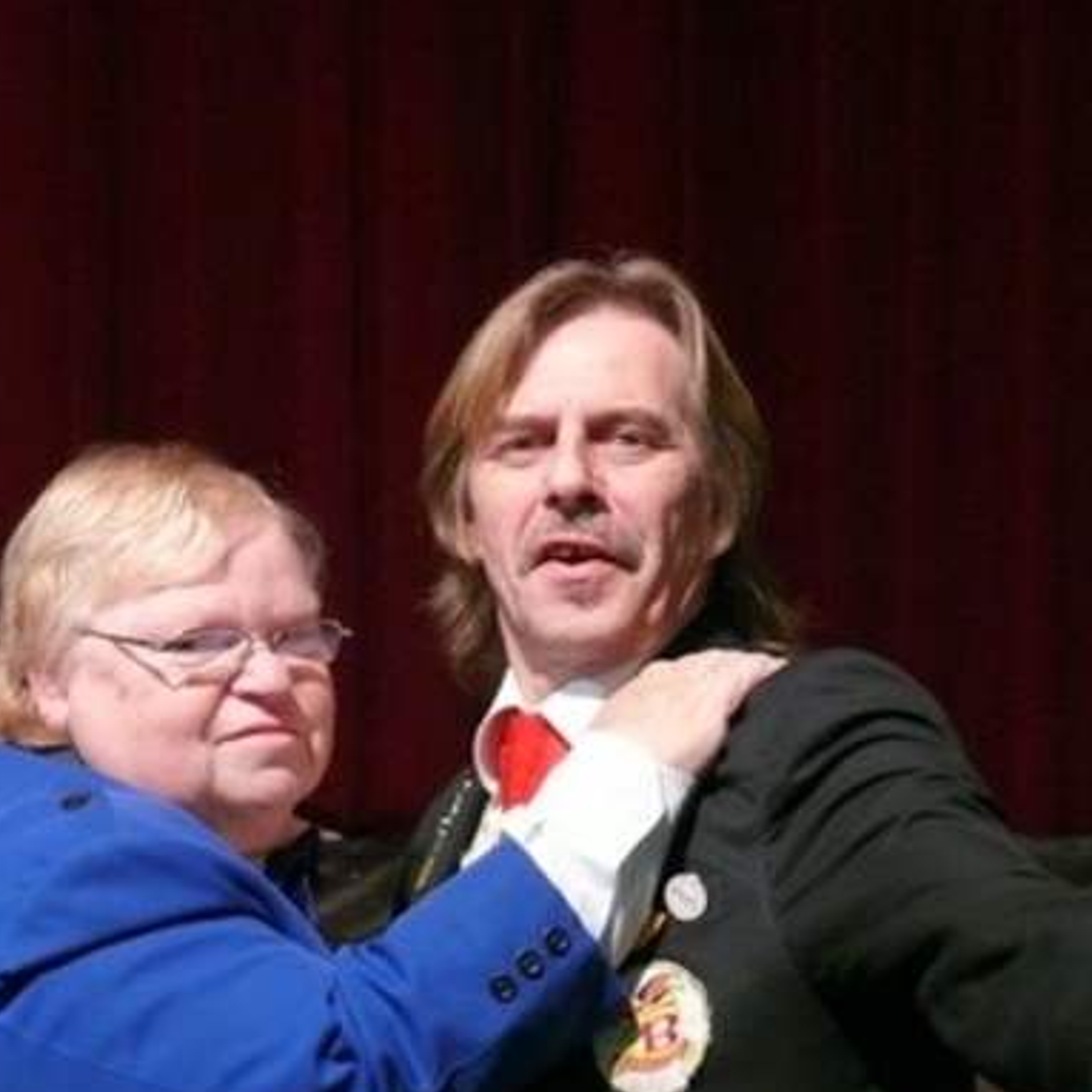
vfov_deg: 11.1
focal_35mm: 158
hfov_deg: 11.0
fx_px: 5639
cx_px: 354
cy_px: 584
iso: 400
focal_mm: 24.2
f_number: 3.6
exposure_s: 1/40
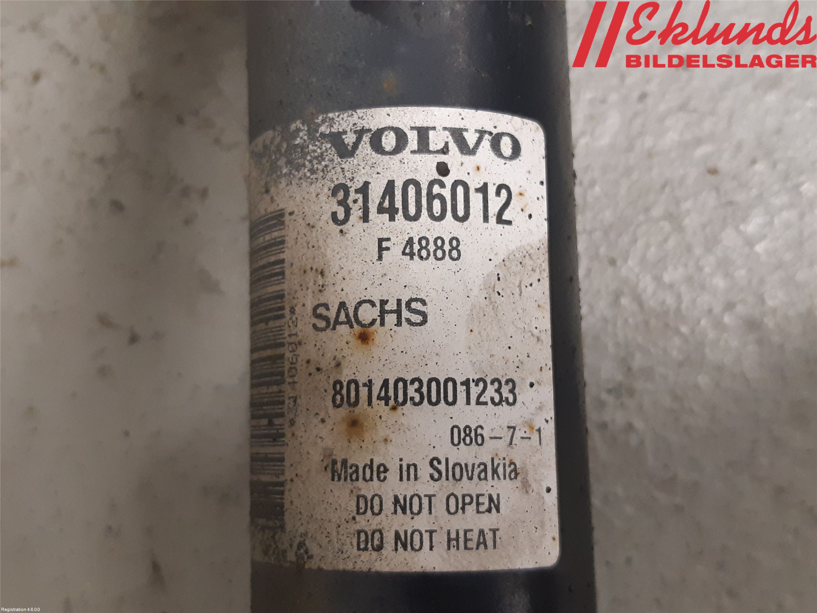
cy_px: 306
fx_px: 614
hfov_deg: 67.3
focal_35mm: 26
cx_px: 408
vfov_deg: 53.1
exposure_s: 1/50
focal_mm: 3.93
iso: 200
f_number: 1.7
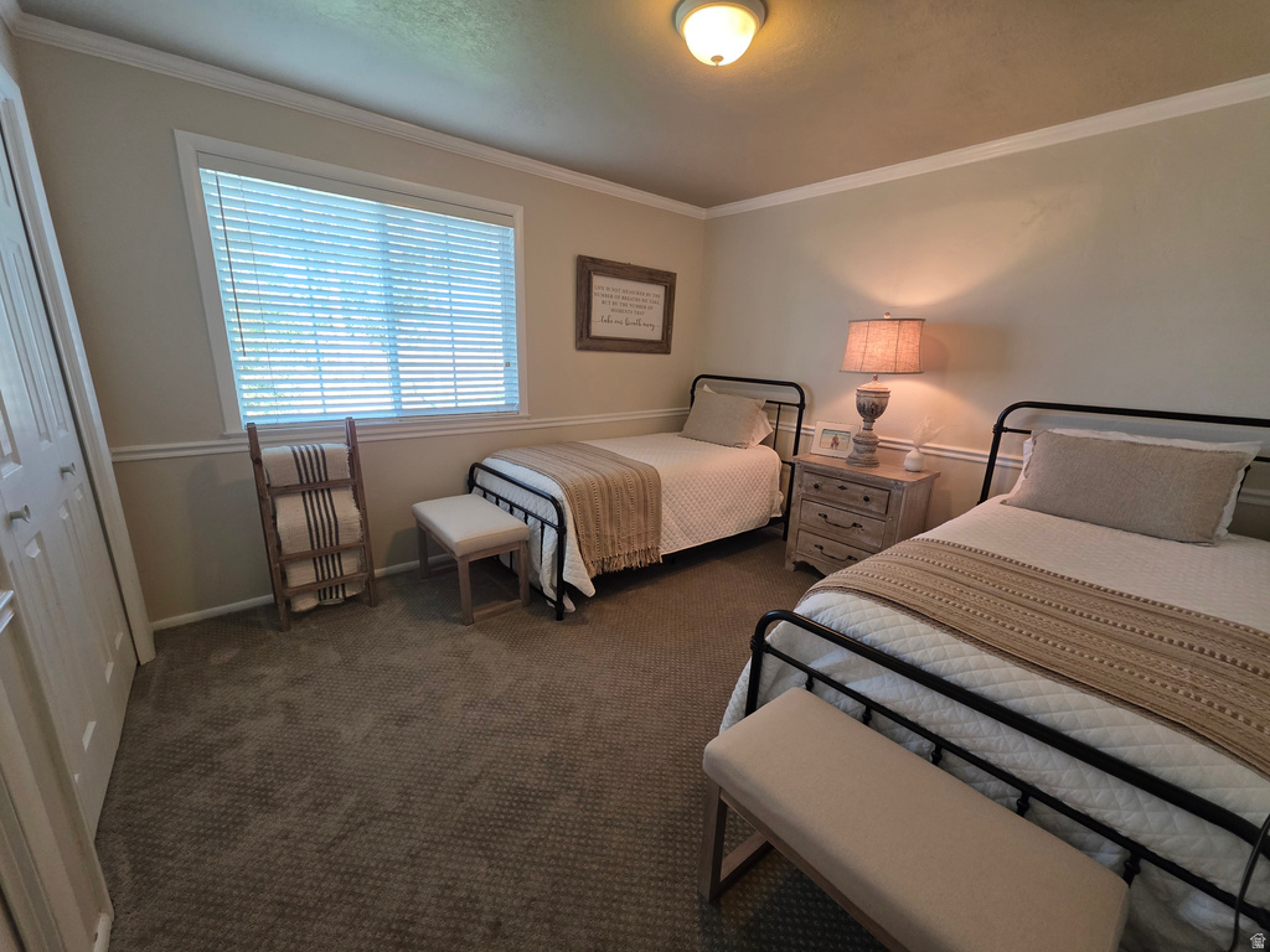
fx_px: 477
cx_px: 635
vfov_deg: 89.9
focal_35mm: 13
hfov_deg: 106.2
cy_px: 476
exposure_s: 1/120
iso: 200
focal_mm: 2.2
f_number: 1.9
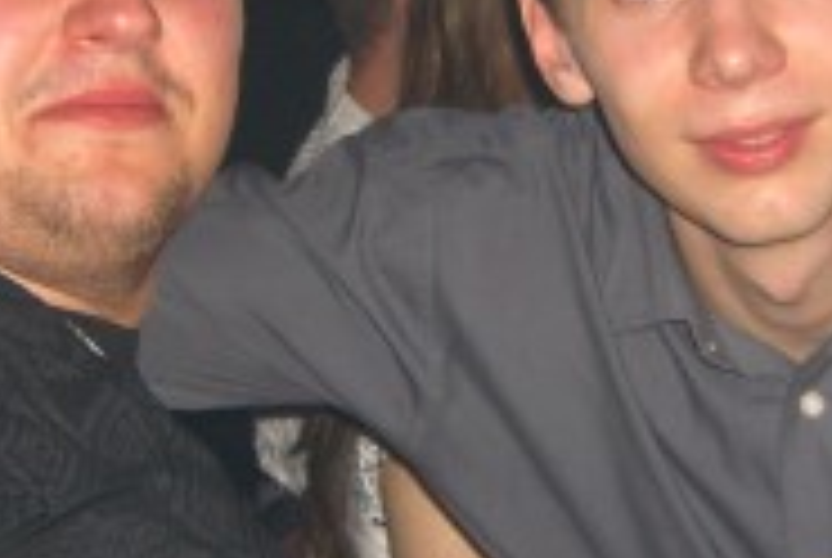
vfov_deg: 10.8
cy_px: 315
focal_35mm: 128
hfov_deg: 15.9
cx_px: 625
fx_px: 2963
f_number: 2.8
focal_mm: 7.9
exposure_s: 1/60
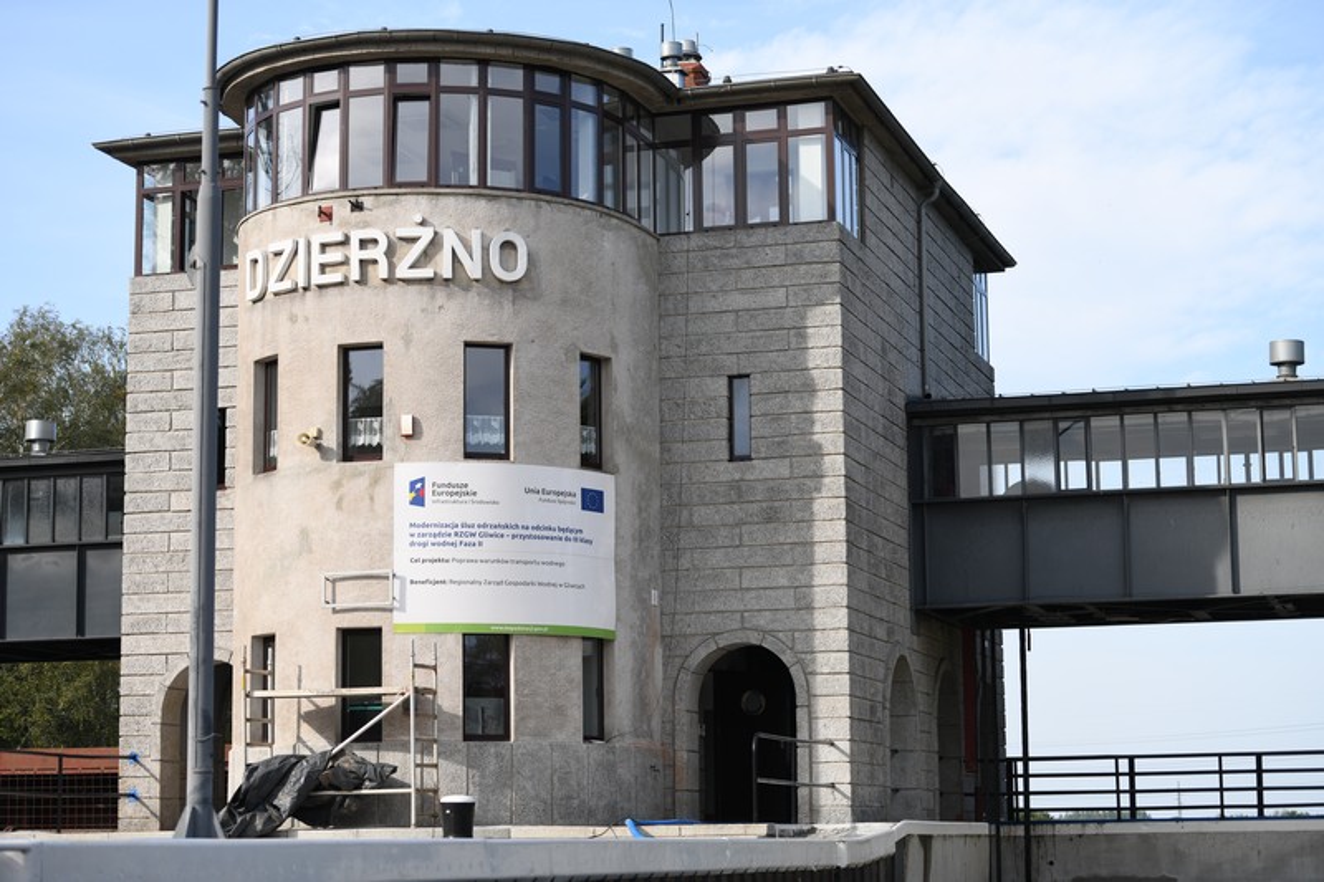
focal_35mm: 70
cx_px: 662
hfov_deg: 28.8
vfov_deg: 19.4
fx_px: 2574
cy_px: 441
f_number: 2.8
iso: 100
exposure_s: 1/1000
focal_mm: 70
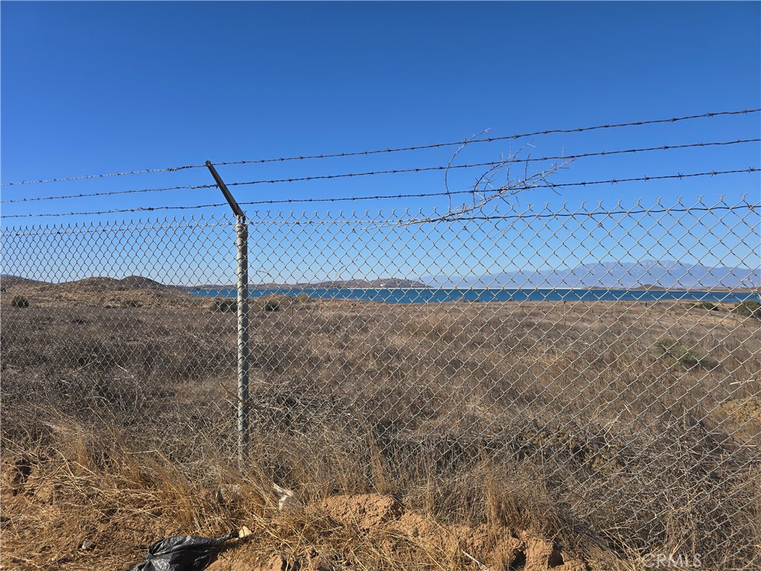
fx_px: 506
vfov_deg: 58.9
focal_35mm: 23
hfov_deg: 73.9
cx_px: 380
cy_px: 286
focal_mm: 6.3
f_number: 1.7
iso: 12
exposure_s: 1/1011
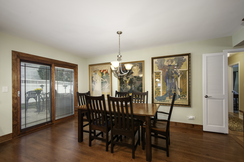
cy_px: 81
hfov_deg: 100.5
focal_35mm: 15
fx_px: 102
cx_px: 122
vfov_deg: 77.2
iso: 640
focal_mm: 10
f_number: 9
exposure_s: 1/250
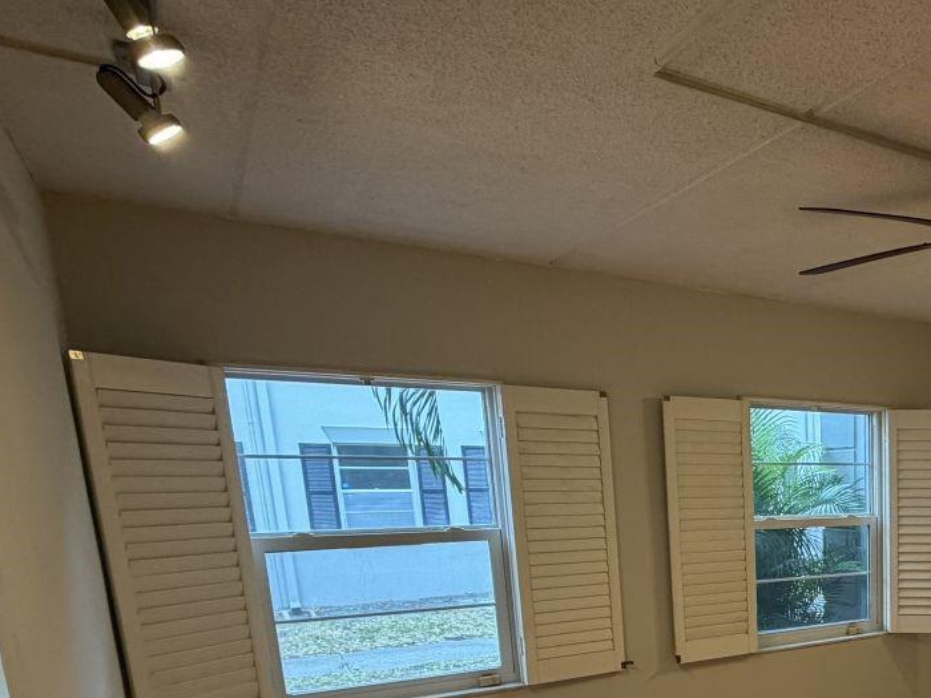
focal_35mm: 32
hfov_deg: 47.6
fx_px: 861
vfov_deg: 40.3
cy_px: 649
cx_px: 922
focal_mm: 2.22
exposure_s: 1/60
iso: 200
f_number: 2.2
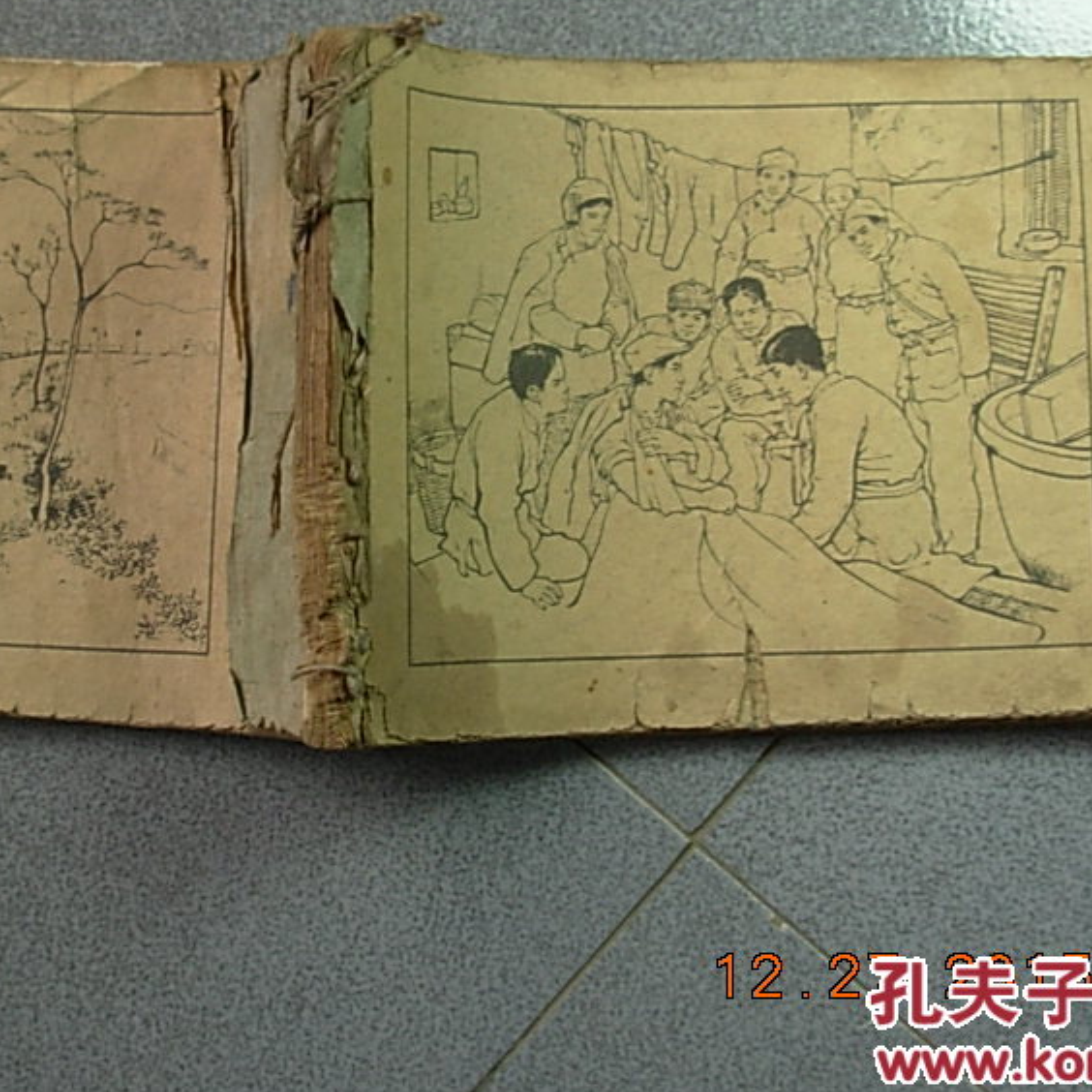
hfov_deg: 28.0
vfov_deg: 28.0
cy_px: 389
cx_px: 383
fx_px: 2177
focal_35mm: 61
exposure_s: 1/64
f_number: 2.9
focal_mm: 6.3
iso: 50
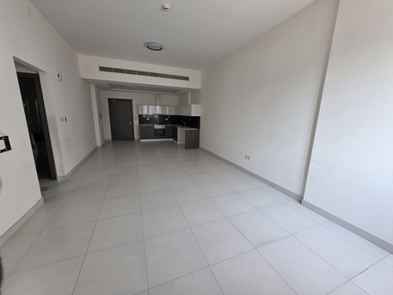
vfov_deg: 89.9
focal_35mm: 13
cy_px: 148
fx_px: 148
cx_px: 196
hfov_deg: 106.2
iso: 64
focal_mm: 2.2
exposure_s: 1/120
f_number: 1.9
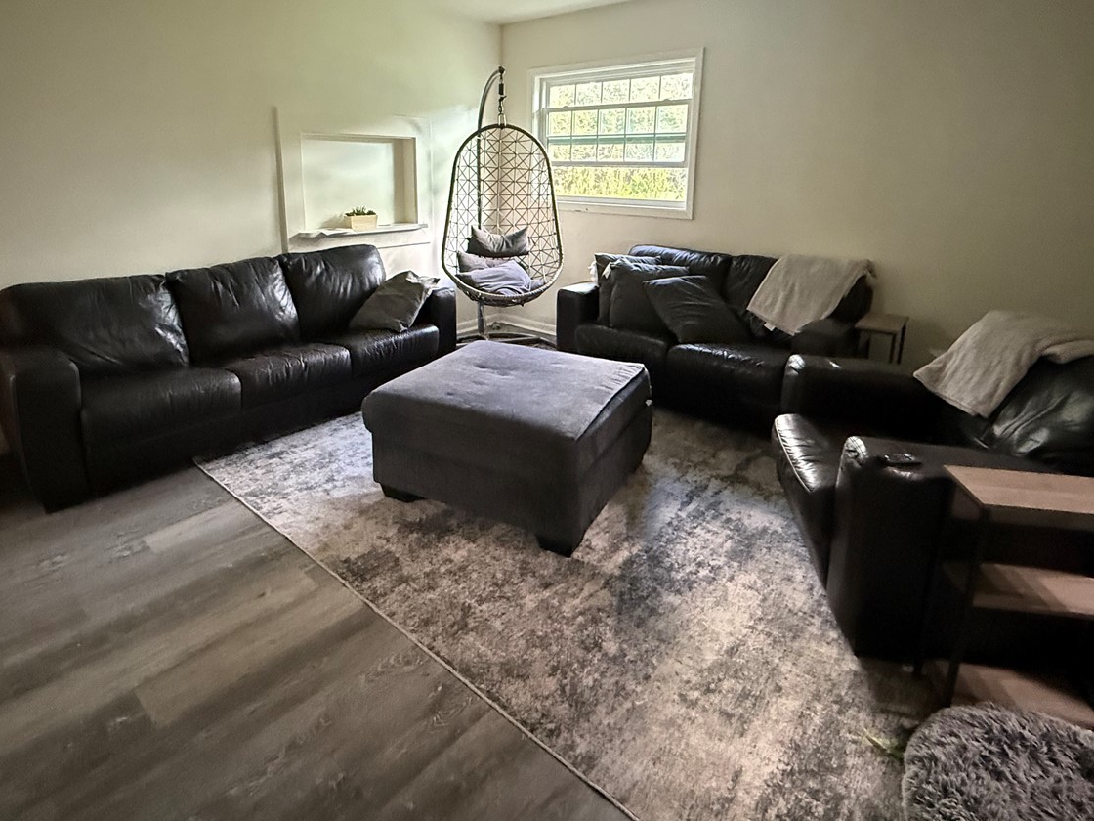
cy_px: 289
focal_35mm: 20
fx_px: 632
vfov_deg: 64.6
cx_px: 517
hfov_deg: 81.7
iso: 1250
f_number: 2.2
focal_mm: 2.22
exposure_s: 1/60
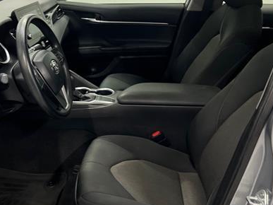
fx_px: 339
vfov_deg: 33.6
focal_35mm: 43
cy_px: 113
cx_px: 99
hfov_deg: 43.5
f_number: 1.5
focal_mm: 5.7
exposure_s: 1/40
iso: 400
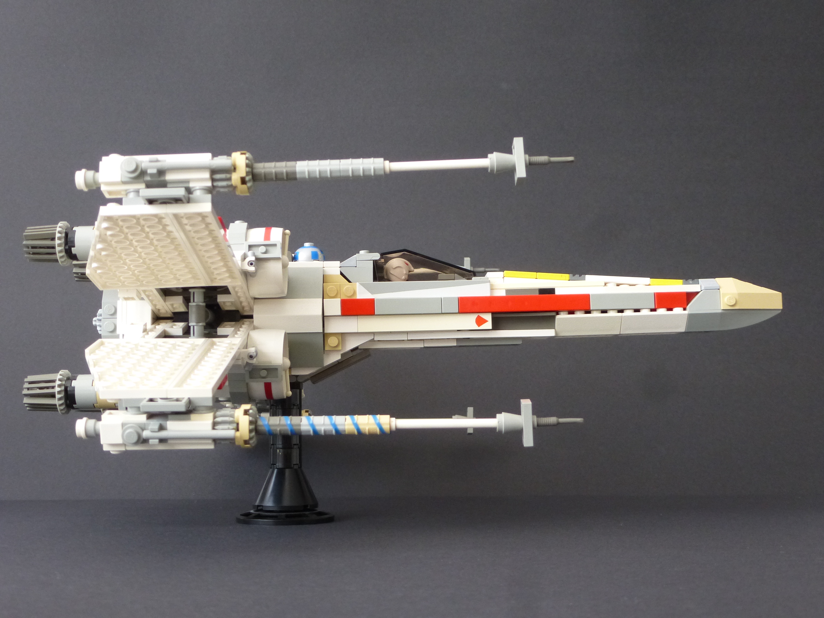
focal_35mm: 45
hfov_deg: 42.1
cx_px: 412
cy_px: 309
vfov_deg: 32.2
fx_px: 1071
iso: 400
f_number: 4
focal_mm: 8
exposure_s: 1/20
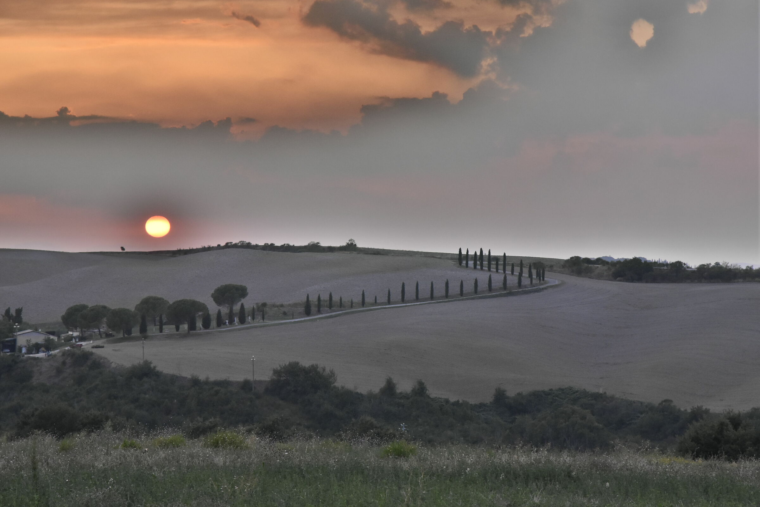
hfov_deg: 17.1
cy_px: 254
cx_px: 380
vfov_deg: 11.4
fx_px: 2533
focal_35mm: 120
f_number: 8
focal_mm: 80
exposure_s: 1/400
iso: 2500
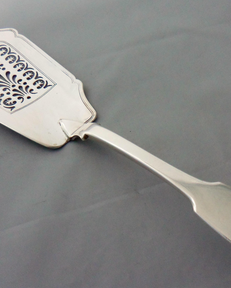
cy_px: 153
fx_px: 342
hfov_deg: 37.3
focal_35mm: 40
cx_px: 124
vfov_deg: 45.8
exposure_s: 1/30
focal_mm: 5.1
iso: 320
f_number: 3.9
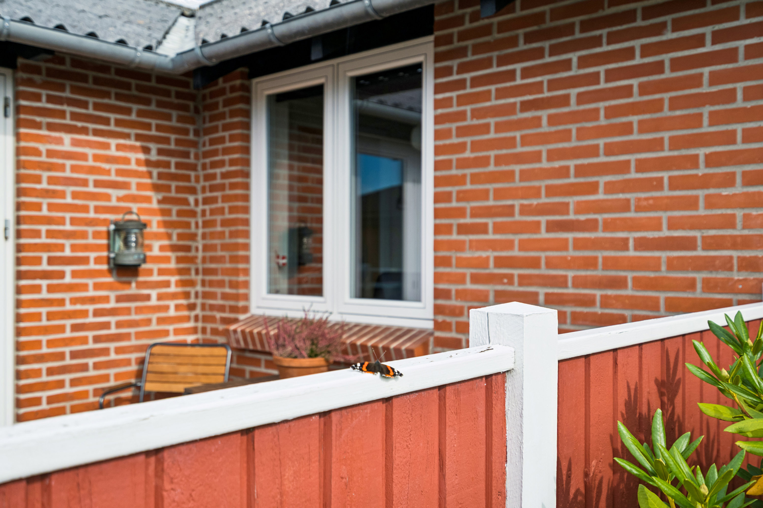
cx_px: 382
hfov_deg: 54.4
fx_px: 742
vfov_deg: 37.9
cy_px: 254
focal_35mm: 35
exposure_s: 1/2000
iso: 400
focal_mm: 35
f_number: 4
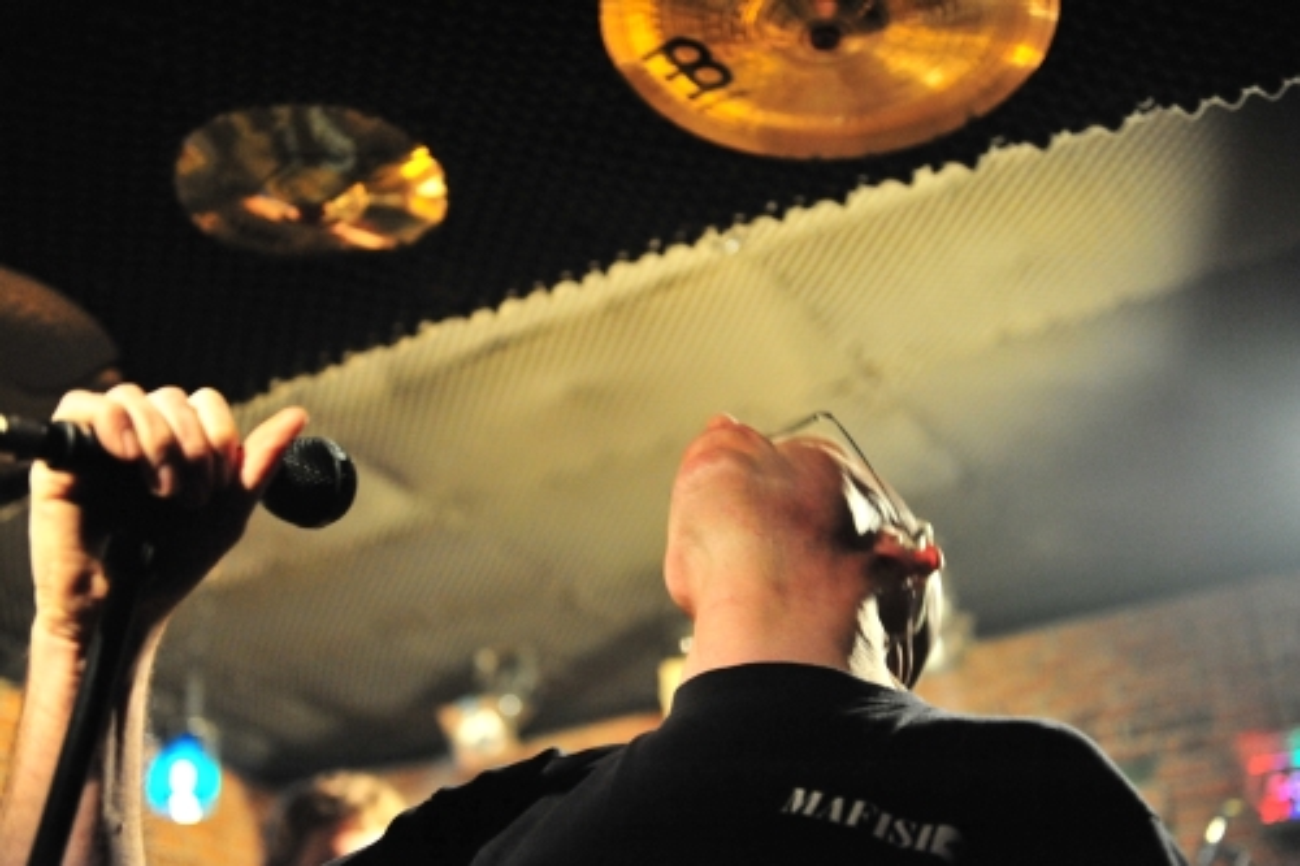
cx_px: 650
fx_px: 1733
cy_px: 433
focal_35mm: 48
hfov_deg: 41.1
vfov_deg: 28.1
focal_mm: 48
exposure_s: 1/125
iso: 6400
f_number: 2.8
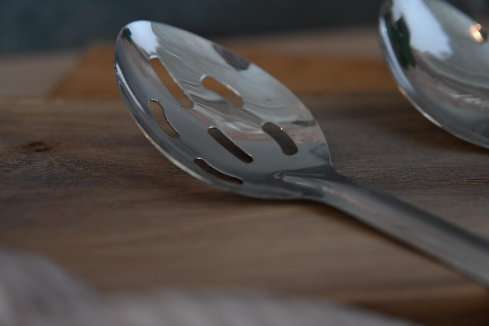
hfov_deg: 33.4
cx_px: 244
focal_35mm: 60
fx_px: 815
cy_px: 163
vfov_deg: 22.6
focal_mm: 60
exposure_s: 1/200
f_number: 3.2
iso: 320
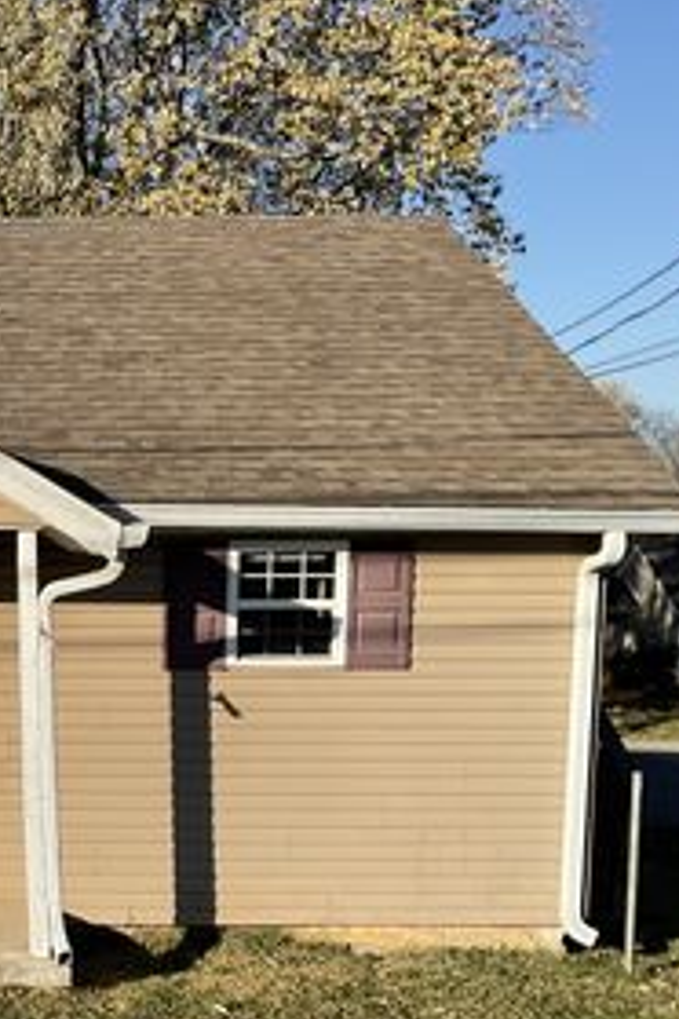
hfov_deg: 22.7
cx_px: -168
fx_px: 1528
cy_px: 656
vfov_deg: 36.6
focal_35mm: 54
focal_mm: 3
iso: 16
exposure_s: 1/2320
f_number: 1.8
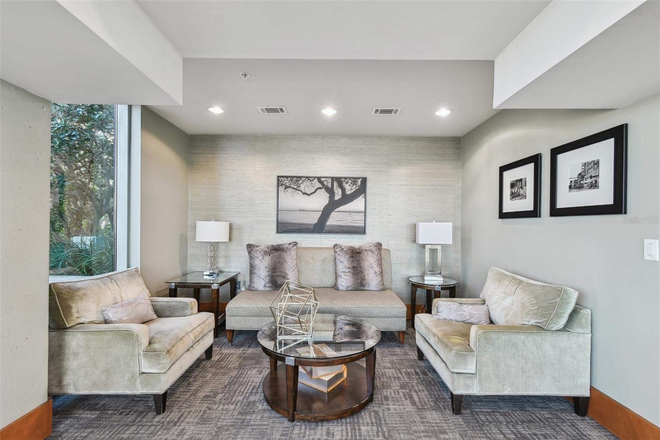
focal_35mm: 15
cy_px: 220
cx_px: 330
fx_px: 275
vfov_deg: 77.3
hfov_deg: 100.4
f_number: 7.1
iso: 100
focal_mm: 10
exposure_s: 1/13
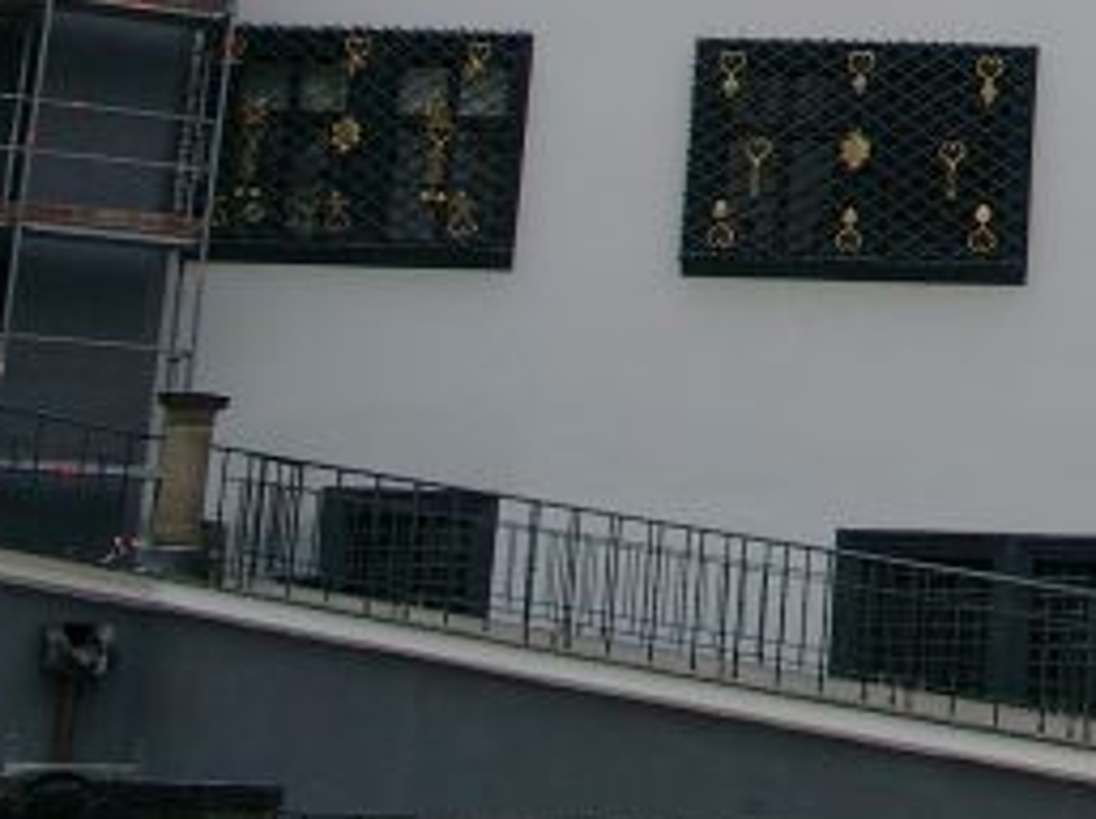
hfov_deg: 17.2
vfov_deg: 13.2
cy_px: -371
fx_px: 3351
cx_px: 1505
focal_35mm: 106
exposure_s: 1/726
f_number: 4
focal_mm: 7.13
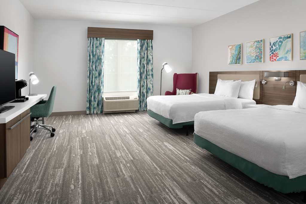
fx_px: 204
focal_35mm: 24
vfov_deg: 53.1
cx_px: 153
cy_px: 102
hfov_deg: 73.7
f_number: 11
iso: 50
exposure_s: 1
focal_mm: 24
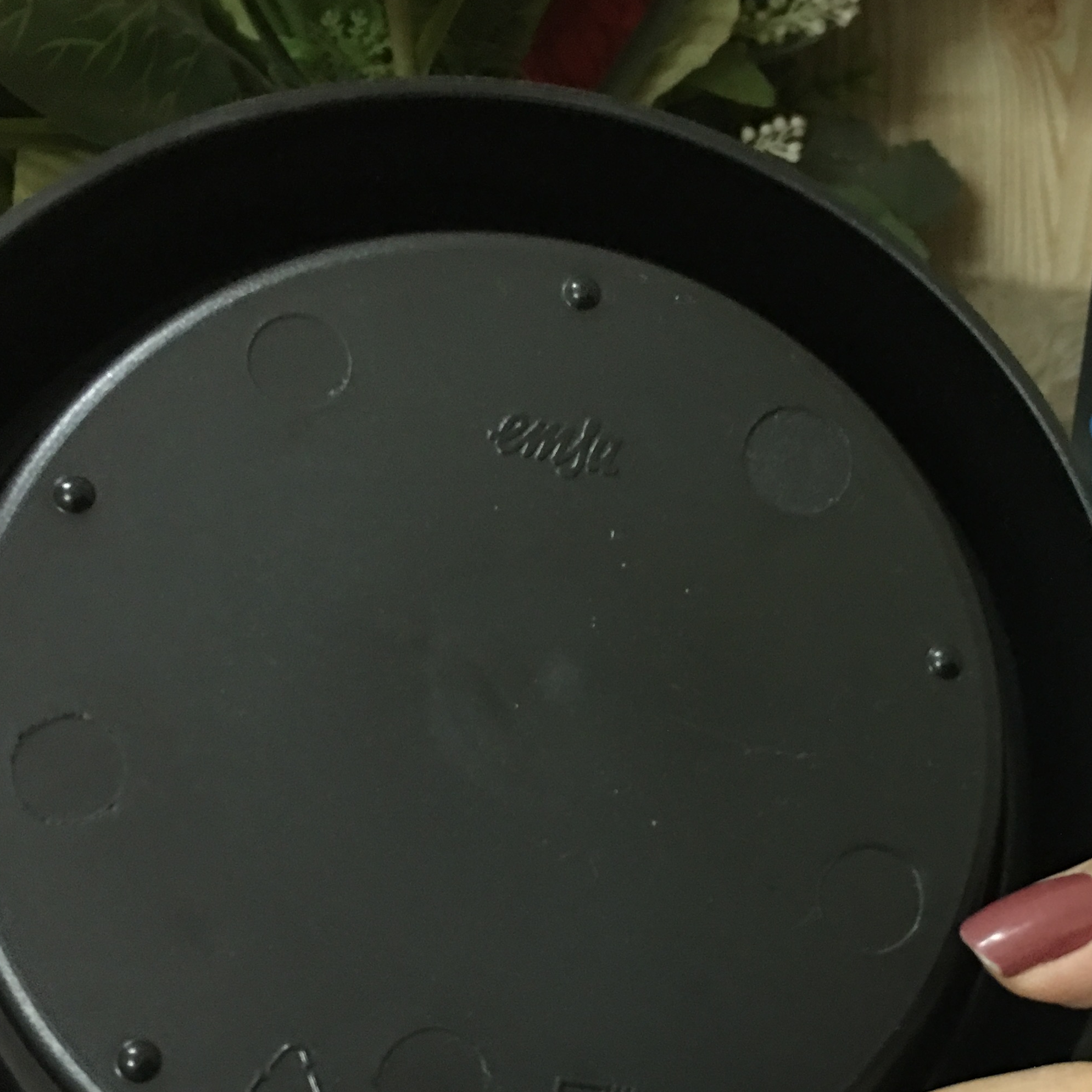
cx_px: 865
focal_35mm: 52
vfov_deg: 32.6
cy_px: 702
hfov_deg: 32.0
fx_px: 1856
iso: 80
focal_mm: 4.15
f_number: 2.2
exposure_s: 1/4
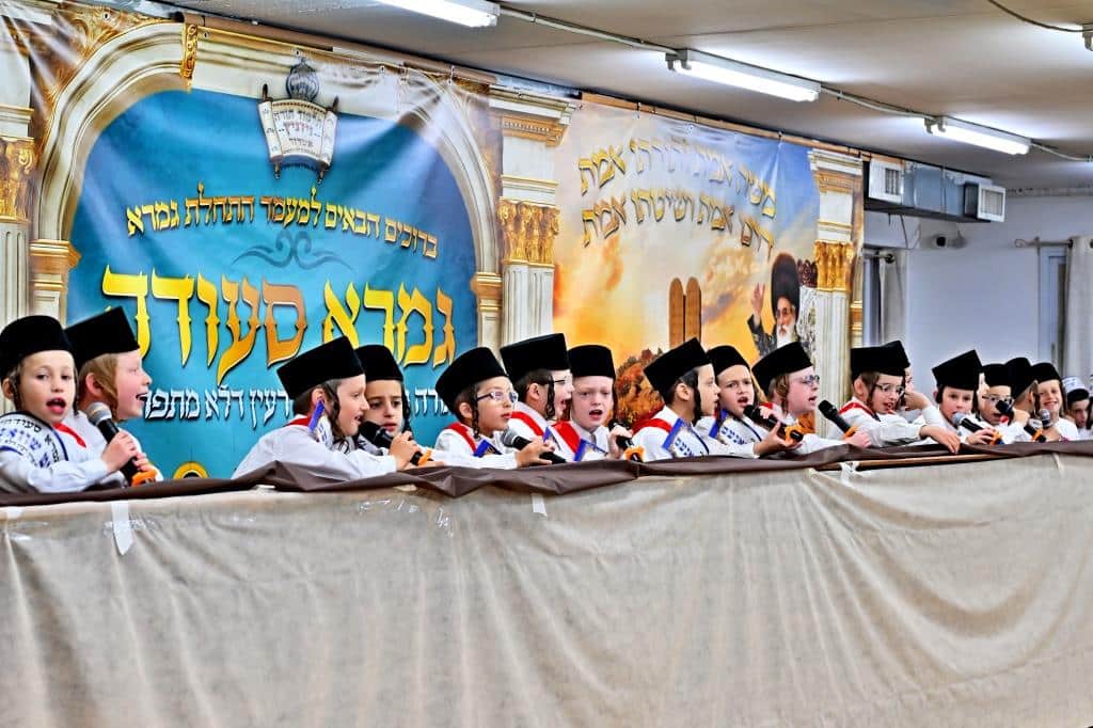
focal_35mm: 81
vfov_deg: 16.8
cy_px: 364
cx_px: 546
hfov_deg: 25.1
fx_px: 2458
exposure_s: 1/250
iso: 640
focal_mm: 54
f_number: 4
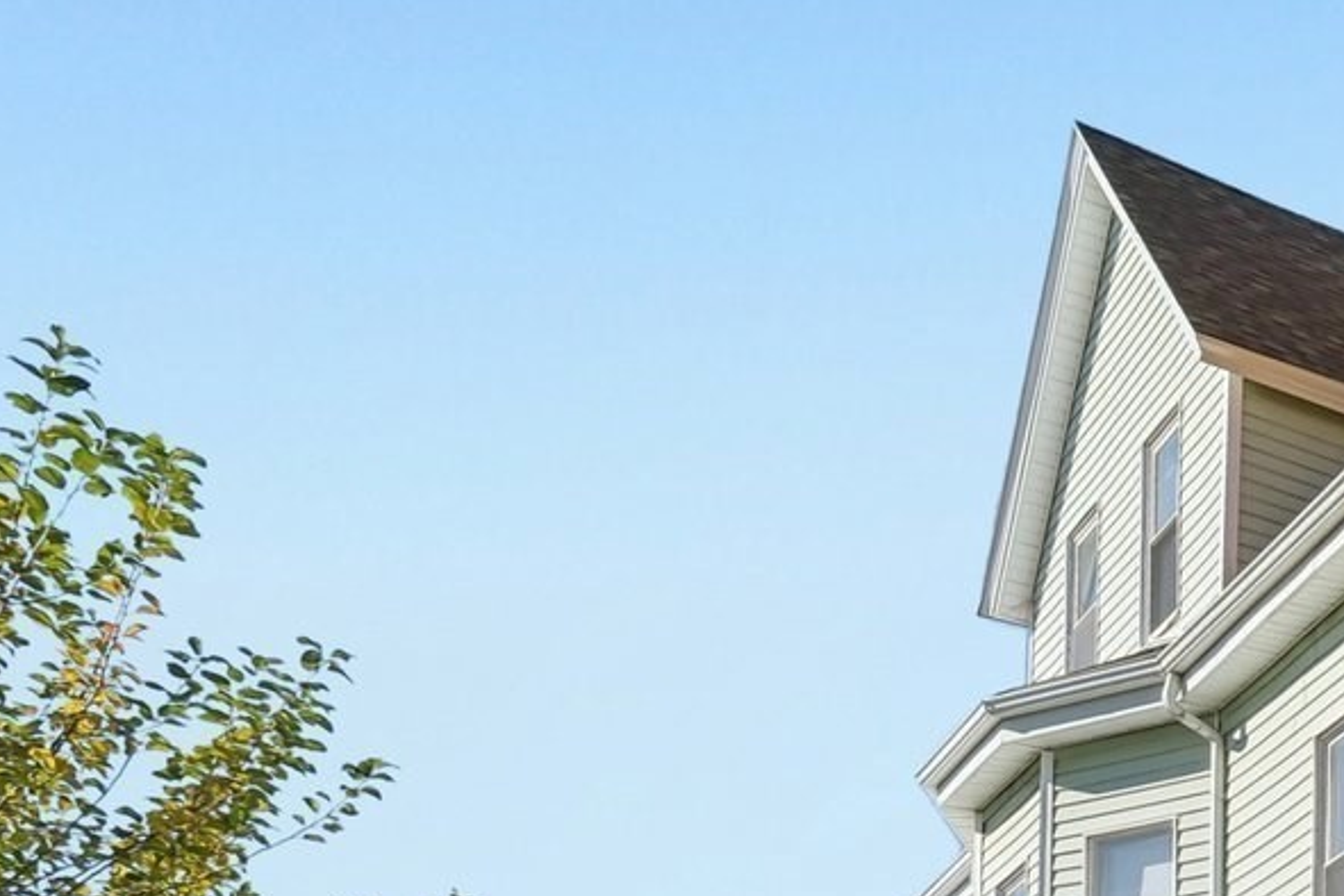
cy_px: 1243
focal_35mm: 52
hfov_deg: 26.1
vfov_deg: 22.5
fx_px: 1941
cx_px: 2092
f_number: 5.6
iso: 320
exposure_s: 1/950
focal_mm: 10
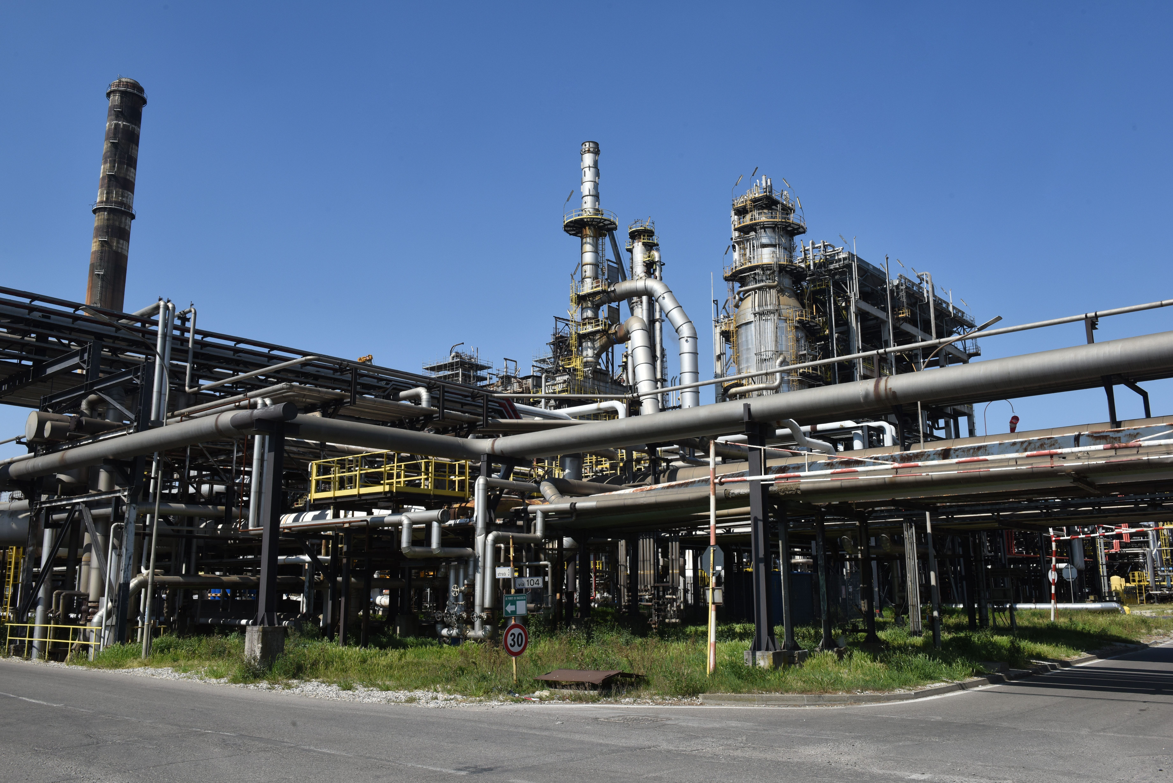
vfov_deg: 42.4
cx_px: 586
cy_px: 392
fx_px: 1010
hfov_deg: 60.3
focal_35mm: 31
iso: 400
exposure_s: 1/400
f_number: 14
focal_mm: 31
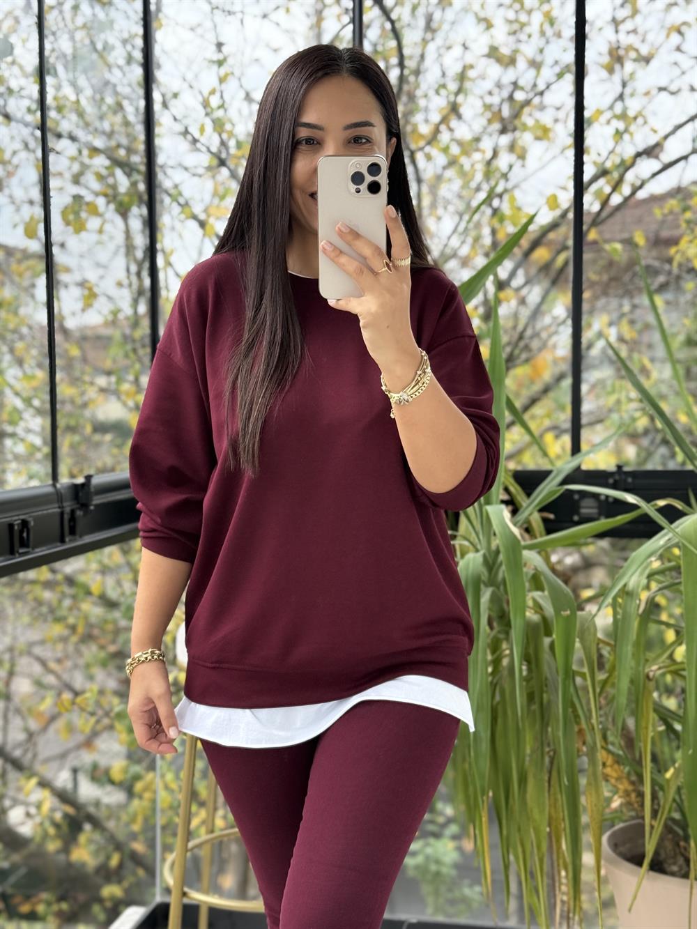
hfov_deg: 30.3
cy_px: 464
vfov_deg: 39.7
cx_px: 348
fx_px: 1288
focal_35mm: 48
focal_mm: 6.76
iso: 125
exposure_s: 1/243
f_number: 1.78
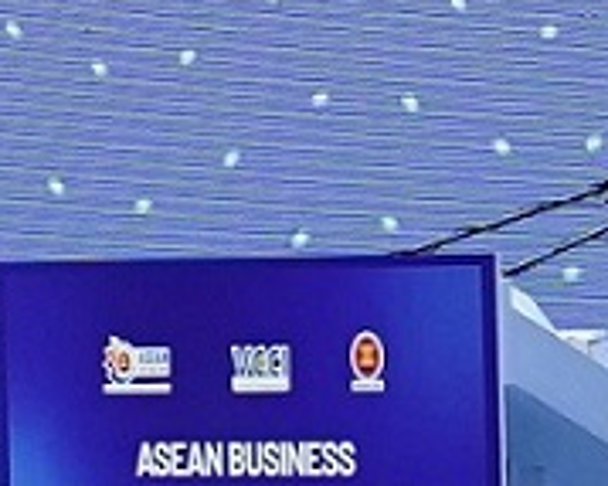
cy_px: 207
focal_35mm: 162
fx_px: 2914
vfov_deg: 9.5
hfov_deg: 11.7
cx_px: 673
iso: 1250
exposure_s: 1/125
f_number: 4
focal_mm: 62
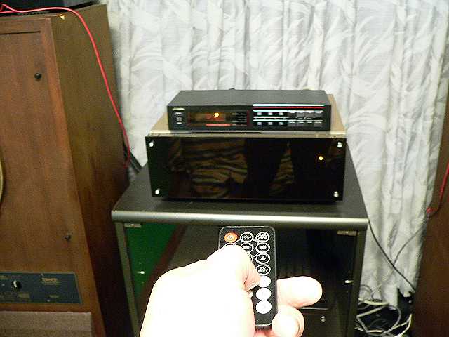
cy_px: 168
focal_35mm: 36
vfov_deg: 39.7
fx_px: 467
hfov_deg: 51.4
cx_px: 224
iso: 400
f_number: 2.8
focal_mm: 6
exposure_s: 1/8
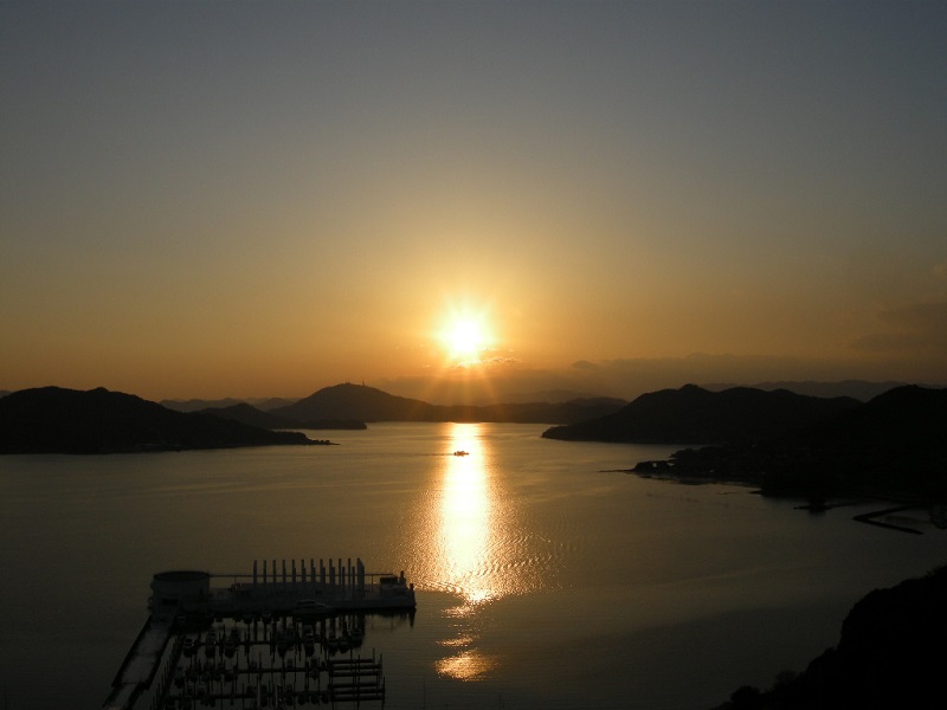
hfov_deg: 52.6
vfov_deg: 40.7
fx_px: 958
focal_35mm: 35
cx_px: 474
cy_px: 355
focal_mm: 7.5
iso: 64
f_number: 6.8
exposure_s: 1/476
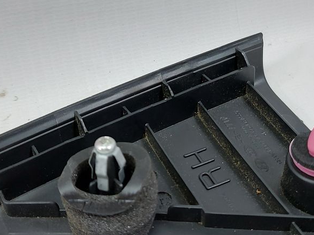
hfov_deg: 33.8
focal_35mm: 57
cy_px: 98
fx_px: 517
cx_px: 161
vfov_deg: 25.6
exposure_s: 1/50
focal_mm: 5.23
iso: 80
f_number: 1.8
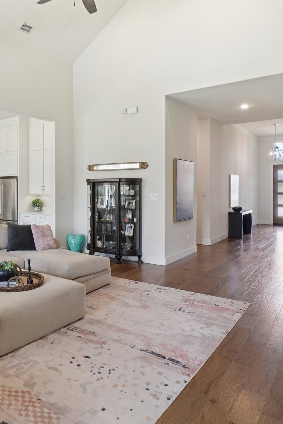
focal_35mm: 26
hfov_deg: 47.0
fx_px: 306
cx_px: 58
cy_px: 194
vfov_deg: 69.3
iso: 400
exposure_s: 1/20
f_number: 8
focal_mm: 10
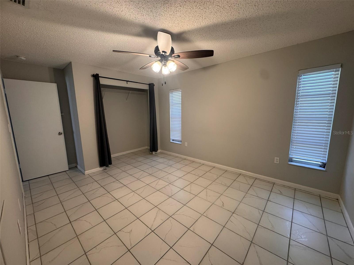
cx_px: 177
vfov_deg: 85.7
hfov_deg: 102.1
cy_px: 132
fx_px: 143
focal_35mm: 14
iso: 200
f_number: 2.2
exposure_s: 1/60
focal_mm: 2.22
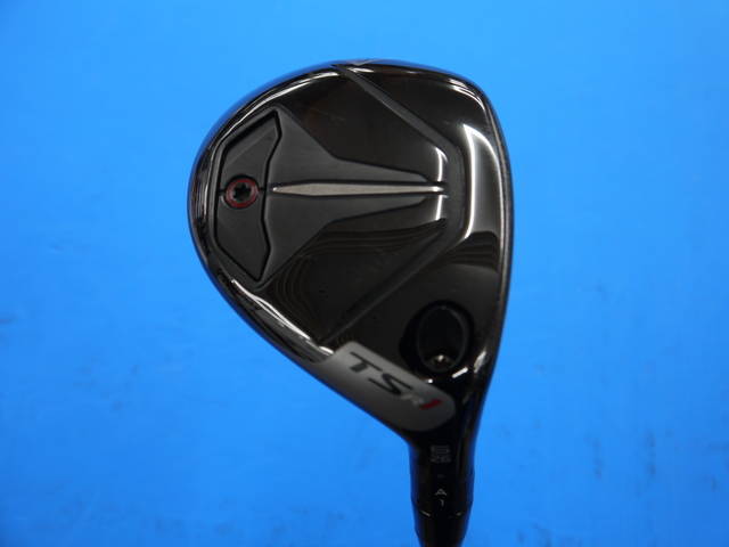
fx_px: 927
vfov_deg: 32.9
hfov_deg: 42.9
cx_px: 364
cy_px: 274
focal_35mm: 44
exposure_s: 1/60
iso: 200
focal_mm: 22
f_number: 4.4
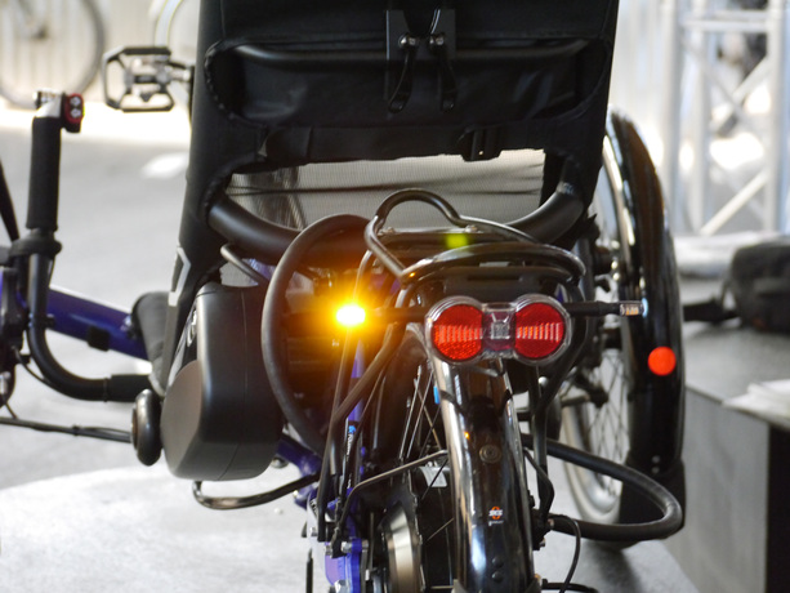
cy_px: 296
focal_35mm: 122
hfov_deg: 16.1
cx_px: 395
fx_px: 2785
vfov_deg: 12.2
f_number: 4.1
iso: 1600
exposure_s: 1/50
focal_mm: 61
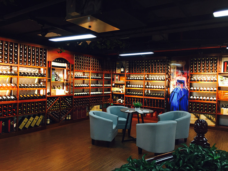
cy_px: 86
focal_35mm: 29
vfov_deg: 48.2
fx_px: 191
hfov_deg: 61.7
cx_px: 114
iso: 125
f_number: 2.2
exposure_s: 1/33
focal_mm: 4.15
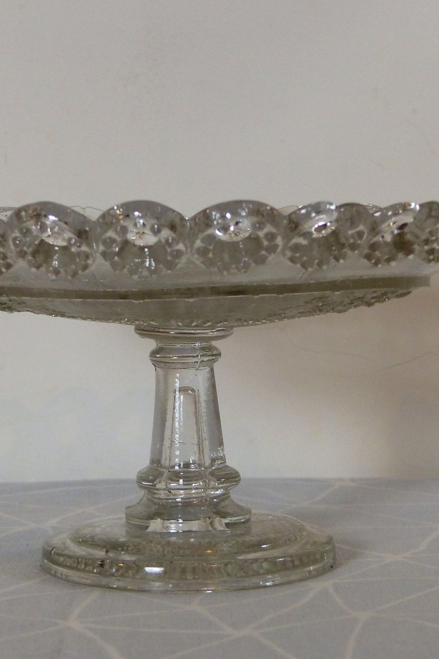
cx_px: 221
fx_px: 1939
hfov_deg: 12.9
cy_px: 335
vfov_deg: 19.3
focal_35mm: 106
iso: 250
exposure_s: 1/60
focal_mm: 11.4
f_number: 2.8
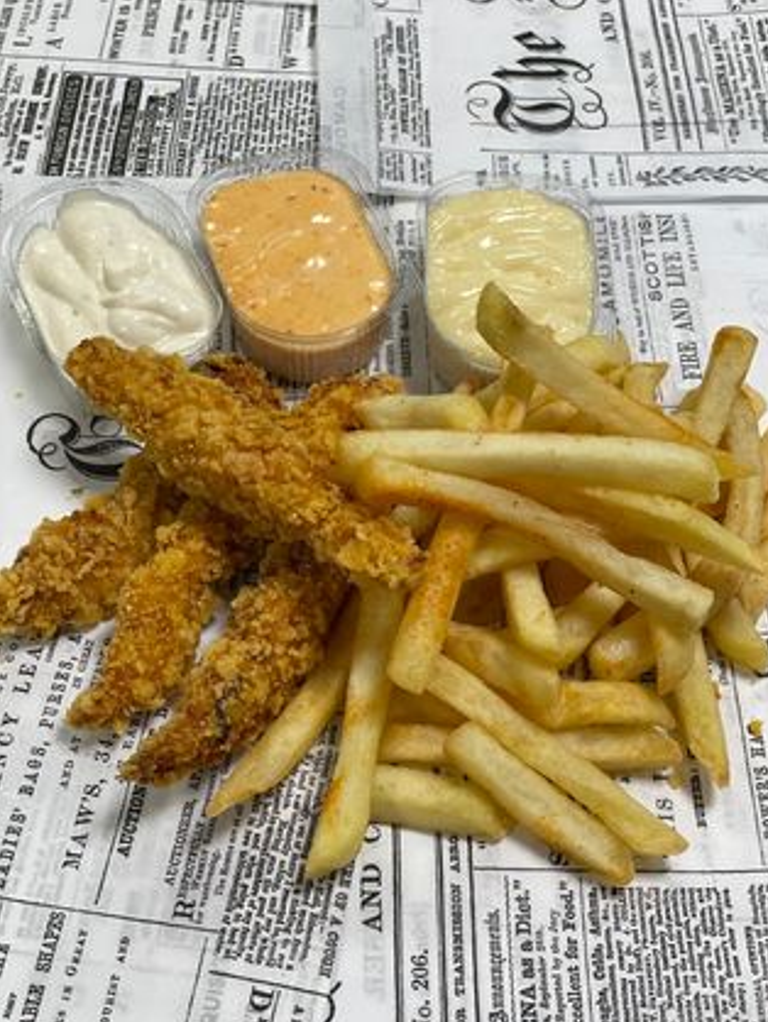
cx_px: 389
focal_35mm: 53
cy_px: 516
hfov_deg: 27.6
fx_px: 1566
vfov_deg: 36.2
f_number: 2
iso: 80
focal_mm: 6
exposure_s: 1/100
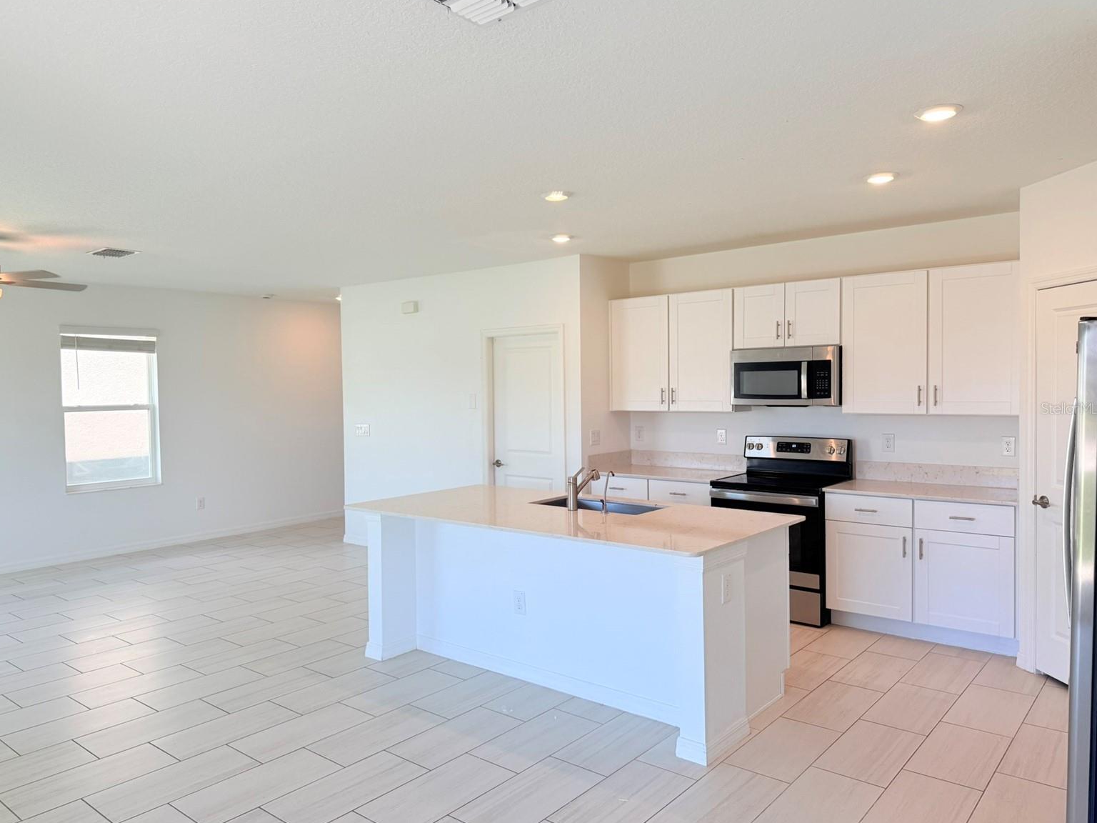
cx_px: 537
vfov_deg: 54.9
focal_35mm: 25
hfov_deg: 69.4
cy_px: 408
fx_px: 792
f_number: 1.78
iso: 100
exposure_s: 1/260
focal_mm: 6.76
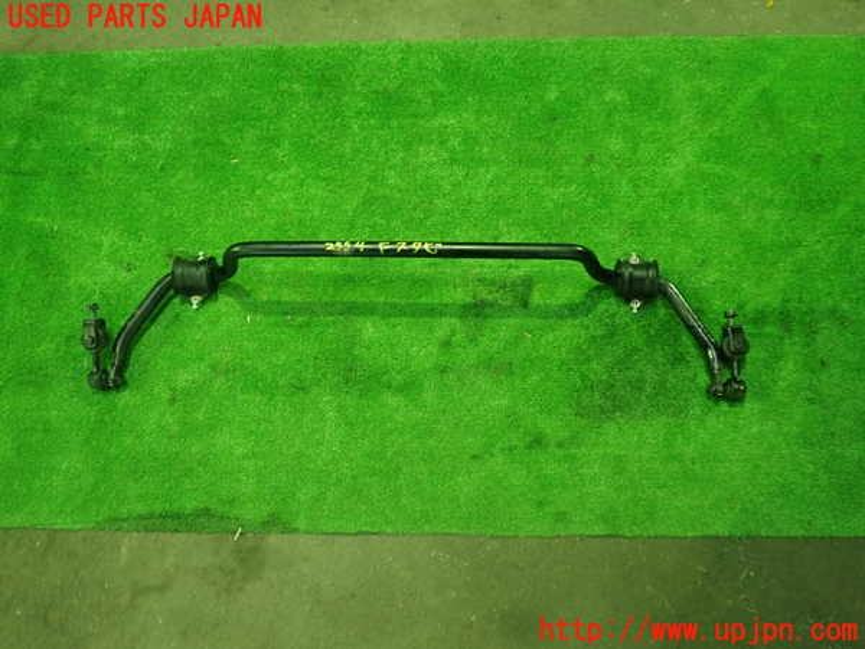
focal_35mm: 30
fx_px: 750
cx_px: 432
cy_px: 324
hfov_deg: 60.0
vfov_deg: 46.8
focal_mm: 5.5
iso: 800
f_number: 2.3
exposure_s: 1/30
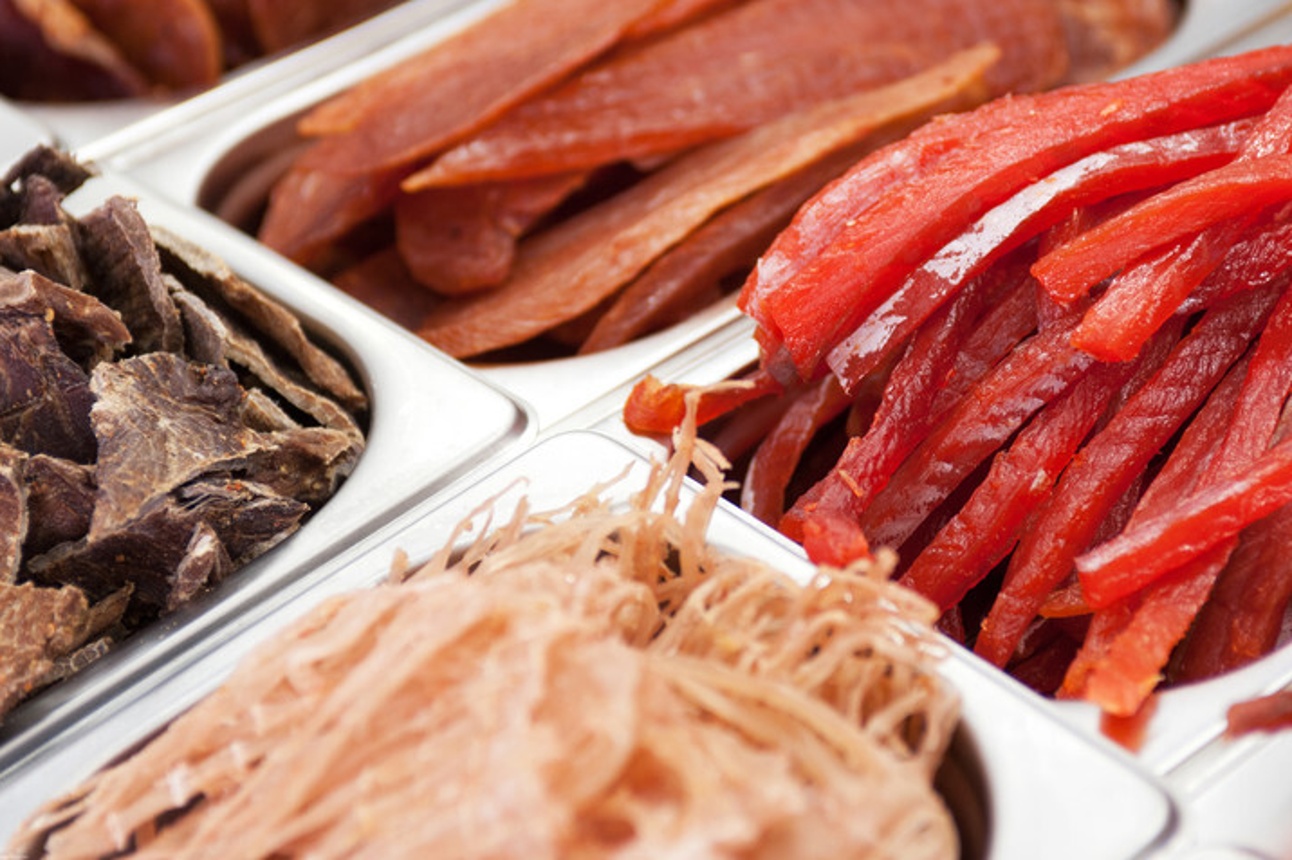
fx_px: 3588
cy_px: 291
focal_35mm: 100
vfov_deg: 13.7
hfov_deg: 20.4
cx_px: 788
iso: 800
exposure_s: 1/100
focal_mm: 70
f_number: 4.5
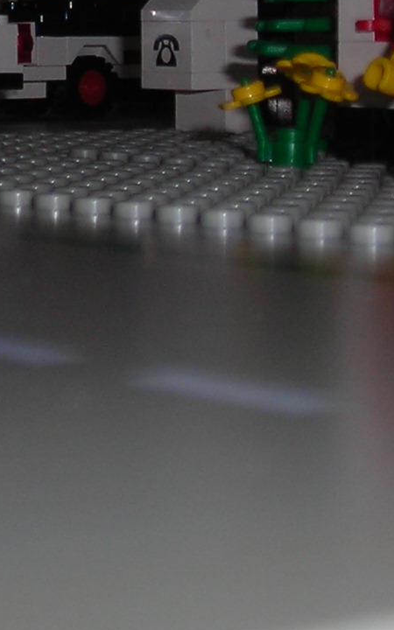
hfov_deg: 8.9
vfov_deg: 14.2
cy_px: 1
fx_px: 2491
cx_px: -95
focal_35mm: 145
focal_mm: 6.3
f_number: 6.4
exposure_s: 1/60.1
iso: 50
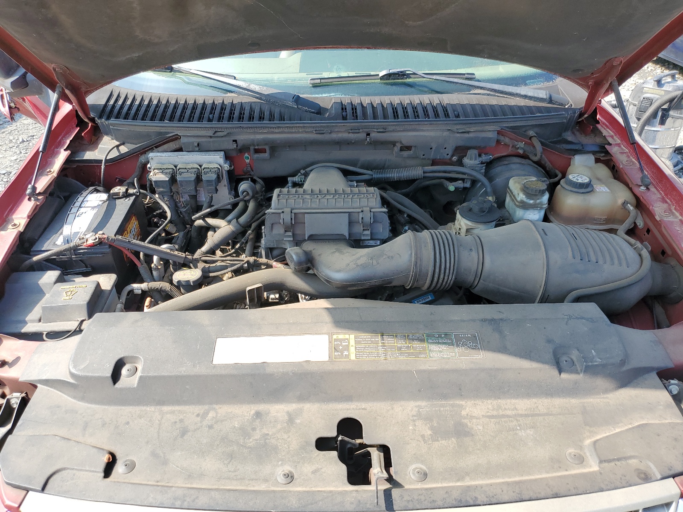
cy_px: 256
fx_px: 513
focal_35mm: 26
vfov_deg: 53.1
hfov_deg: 67.3
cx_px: 342
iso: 50
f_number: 1.5
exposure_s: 1/714
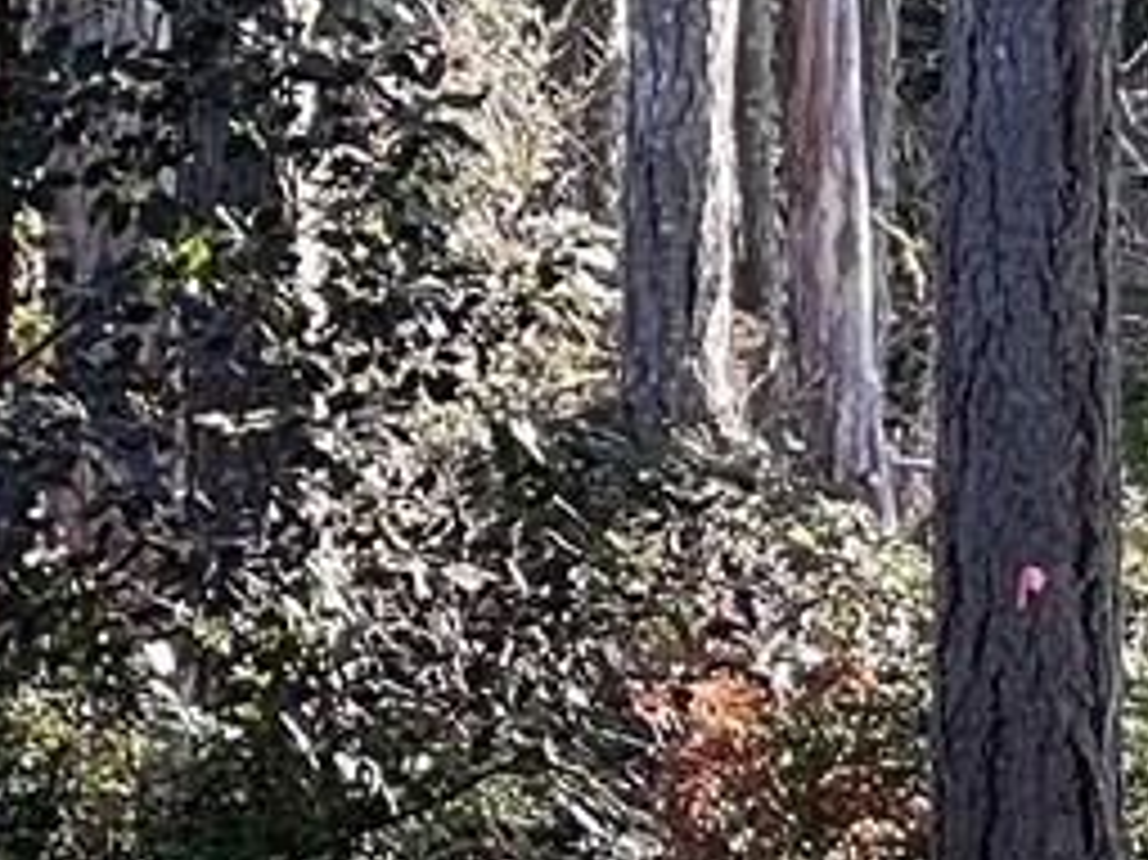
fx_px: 13326
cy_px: 491
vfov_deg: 3.7
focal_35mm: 402
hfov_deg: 4.8
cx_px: -1715
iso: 32
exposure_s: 1/99
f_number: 2.2
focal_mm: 7.5
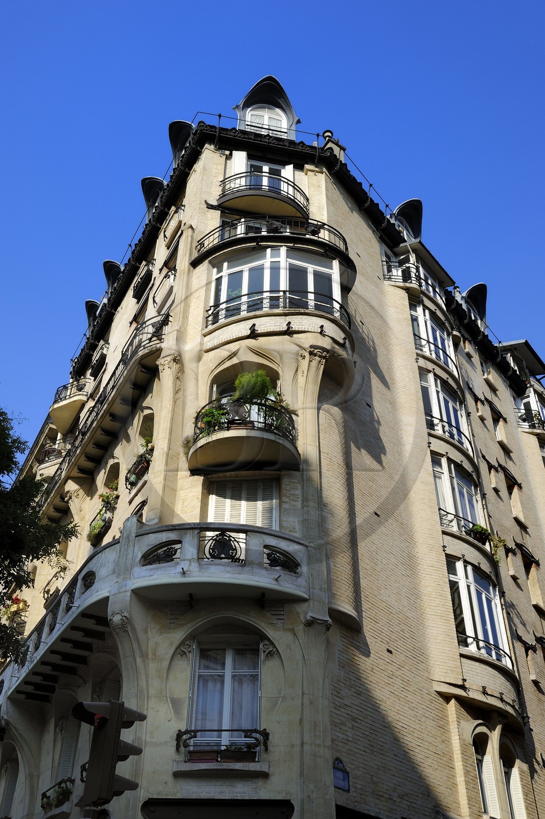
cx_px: 272
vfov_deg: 58.7
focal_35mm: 32
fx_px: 727
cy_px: 410
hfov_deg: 41.1
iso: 200
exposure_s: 1/200
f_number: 11
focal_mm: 32
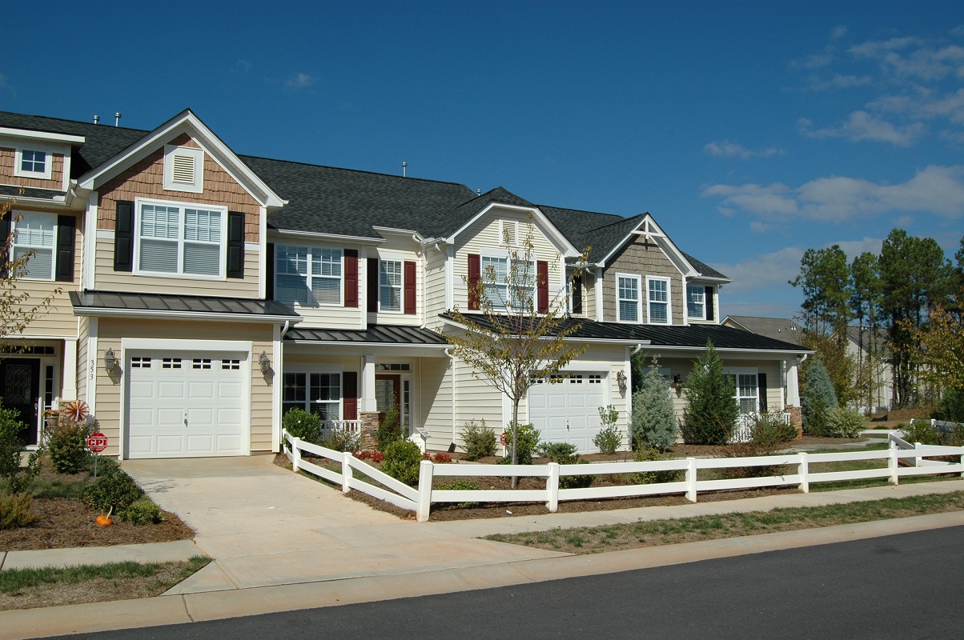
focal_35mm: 30
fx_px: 802
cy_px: 320
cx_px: 482
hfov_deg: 62.0
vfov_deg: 43.5
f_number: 11
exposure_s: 1/500
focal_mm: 20
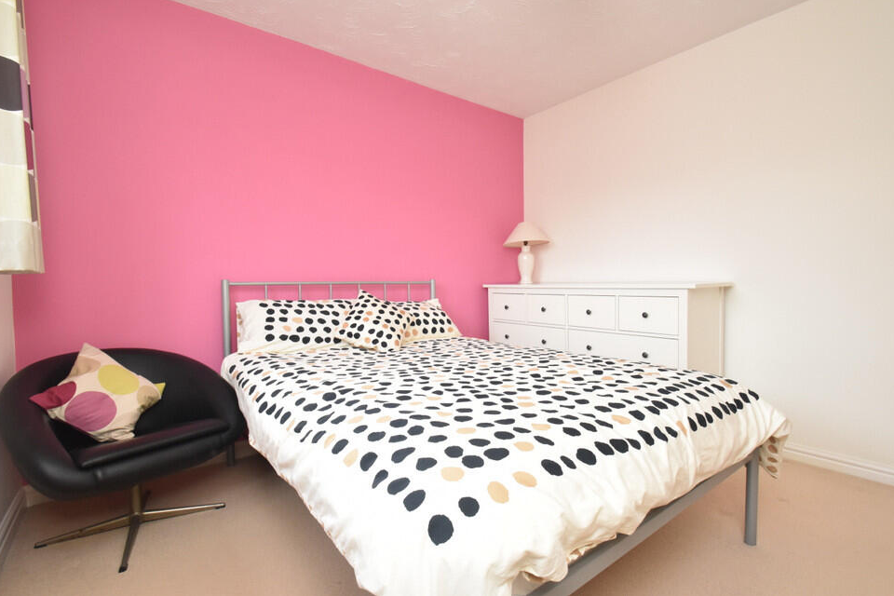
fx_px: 397
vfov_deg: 73.7
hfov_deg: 96.7
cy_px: 279
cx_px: 458
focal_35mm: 16
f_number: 9
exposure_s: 1/60
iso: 1100
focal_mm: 10
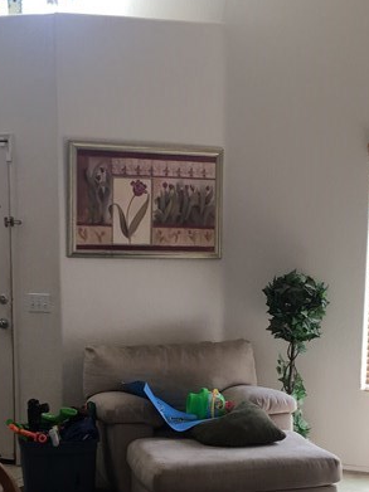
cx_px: 225
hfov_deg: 19.3
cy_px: 409
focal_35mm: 76
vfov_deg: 25.1
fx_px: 1081
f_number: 2.2
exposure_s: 1/40
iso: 32
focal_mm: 4.15
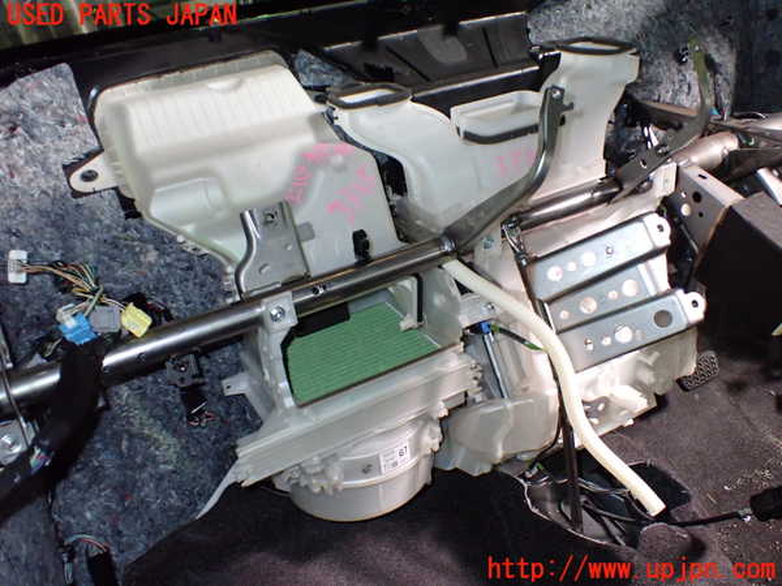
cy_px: 293
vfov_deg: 46.8
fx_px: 678
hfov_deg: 60.0
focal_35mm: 30
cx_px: 391
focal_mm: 5.4
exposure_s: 1/30
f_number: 6.3
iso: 800
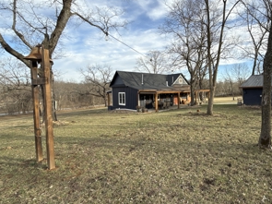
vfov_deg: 68.5
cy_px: 93
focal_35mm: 19
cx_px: 175
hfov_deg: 82.5
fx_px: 149
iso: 50
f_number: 2.2
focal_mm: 2.22
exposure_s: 1/809
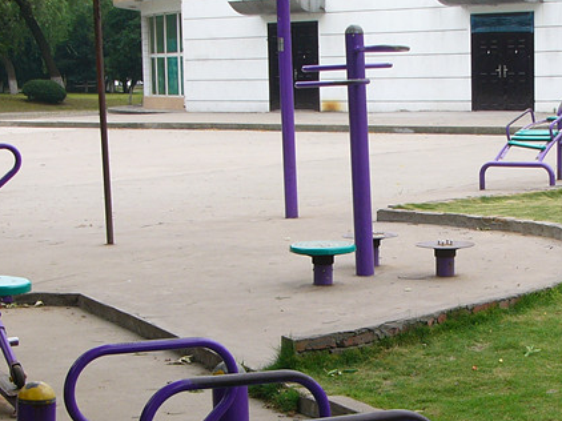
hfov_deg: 21.0
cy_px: 234
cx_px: 397
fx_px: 1509
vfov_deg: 15.9
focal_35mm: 93
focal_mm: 8.2
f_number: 4
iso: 50
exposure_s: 1/160
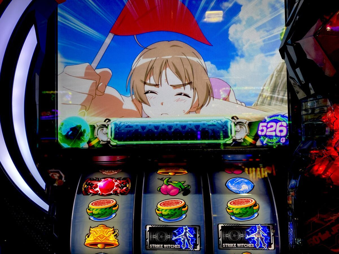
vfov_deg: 53.1
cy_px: 127
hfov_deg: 67.3
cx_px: 170
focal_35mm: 26
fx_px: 255
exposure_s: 1/111
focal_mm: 4.25
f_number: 1.8
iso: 80
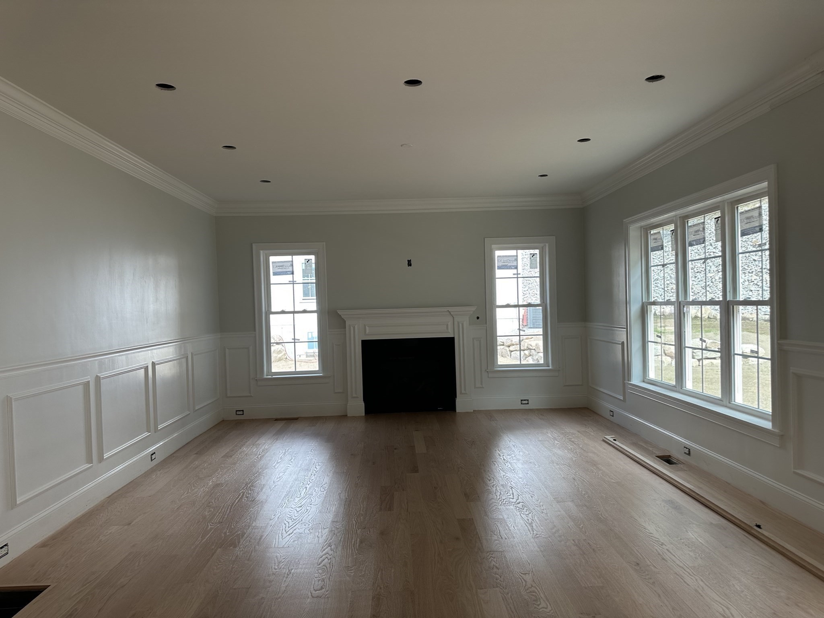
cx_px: 412
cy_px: 309
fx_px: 571
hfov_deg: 71.6
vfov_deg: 56.8
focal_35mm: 24
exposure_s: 1/292
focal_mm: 6.86
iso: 80
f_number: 1.78
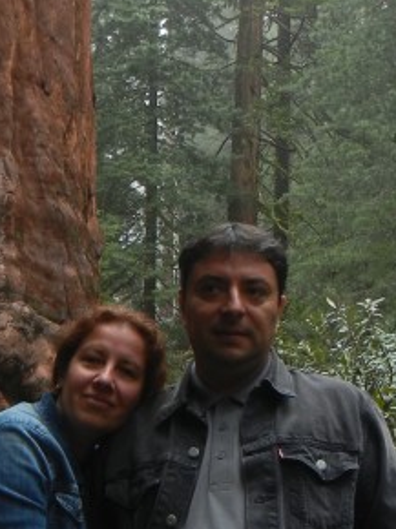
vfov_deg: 18.5
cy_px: 217
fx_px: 1619
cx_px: 137
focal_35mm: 106
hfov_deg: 13.9
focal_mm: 5.4
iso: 160
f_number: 3.5
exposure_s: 1/128
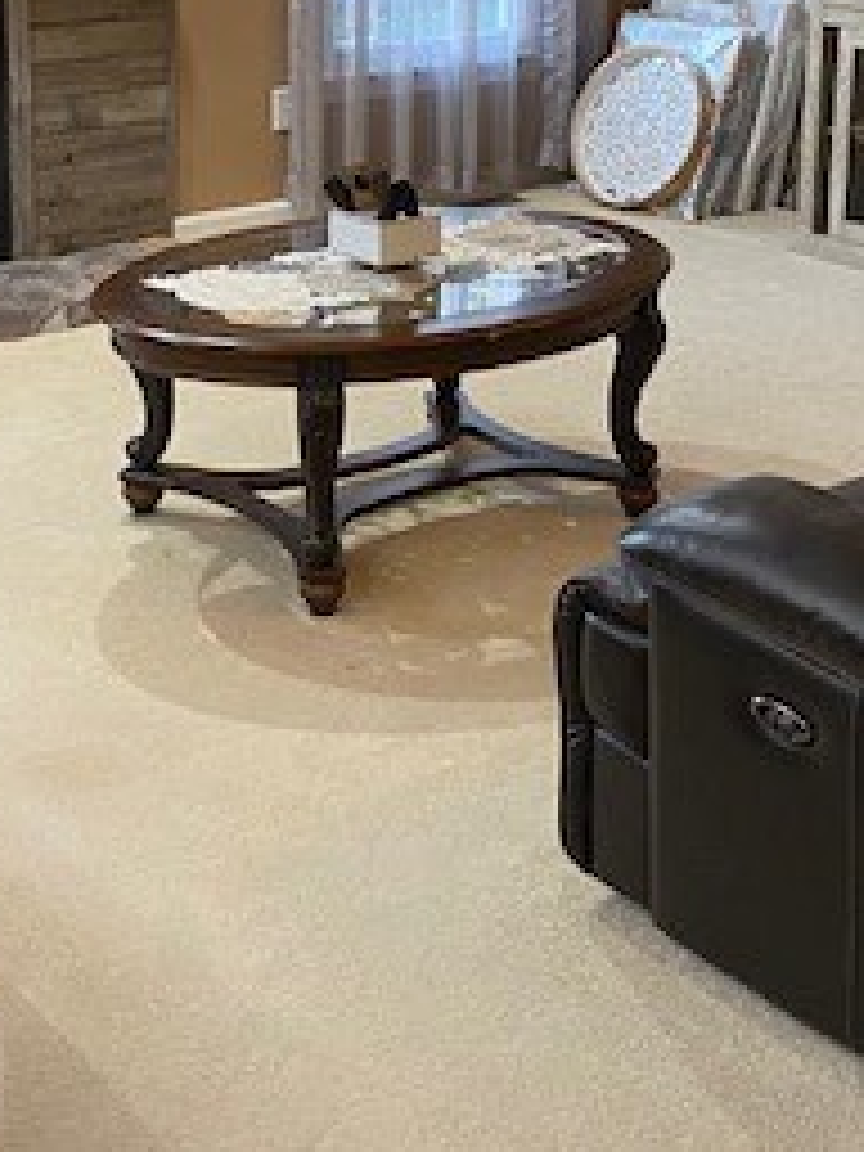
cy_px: 158
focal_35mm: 65
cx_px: 364
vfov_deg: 28.9
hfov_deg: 22.6
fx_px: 2163
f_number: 1.8
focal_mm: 4.25
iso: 320
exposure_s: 1/40
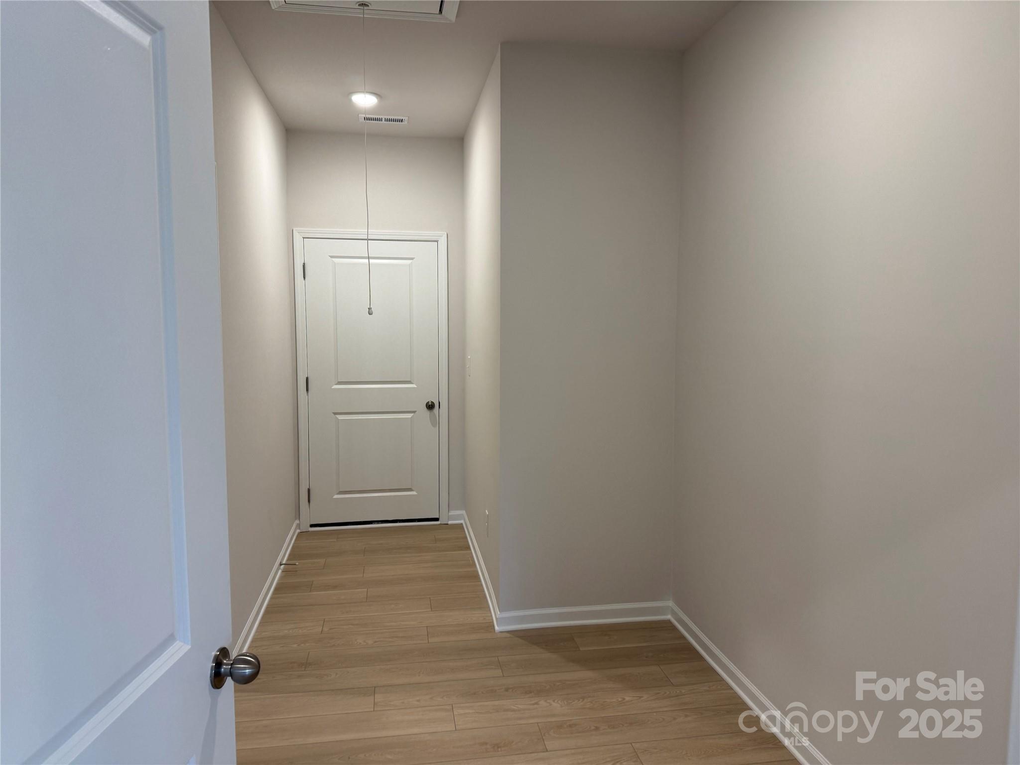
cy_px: 382
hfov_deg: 71.6
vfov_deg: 56.8
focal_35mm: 24
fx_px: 707
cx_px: 510
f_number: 1.78
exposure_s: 1/60
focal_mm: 6.76
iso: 125
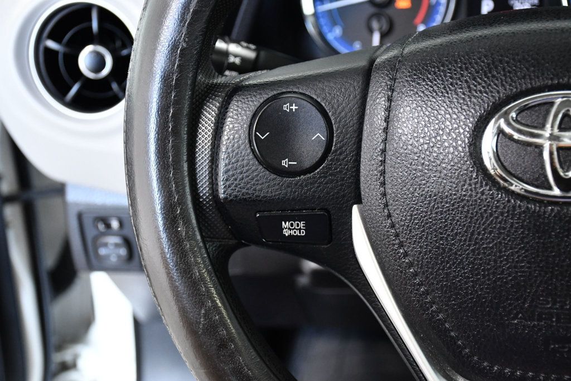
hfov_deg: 35.1
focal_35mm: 57
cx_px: 286
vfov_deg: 23.8
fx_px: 904
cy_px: 190
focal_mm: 38
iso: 2500
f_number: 5
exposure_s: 1/100
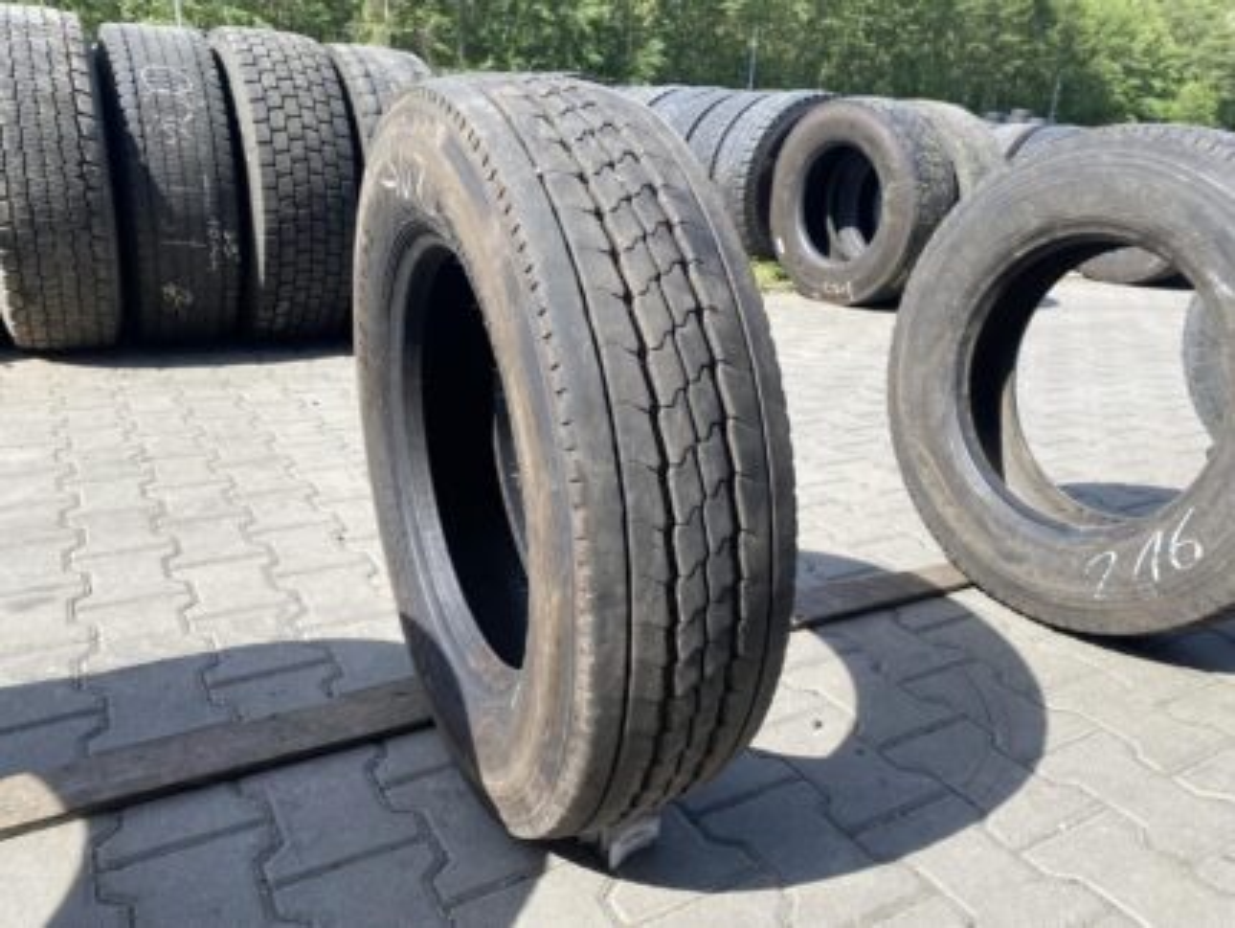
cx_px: 618
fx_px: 928
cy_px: 464
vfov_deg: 53.1
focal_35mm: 26
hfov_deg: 67.3
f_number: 1.8
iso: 32
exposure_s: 1/1135
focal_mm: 4.25
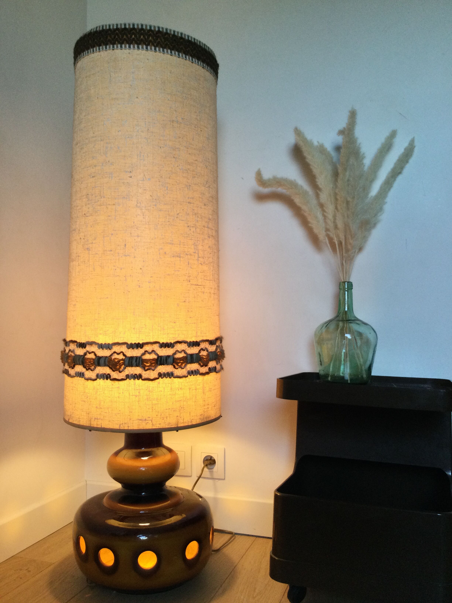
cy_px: 302
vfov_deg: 58.4
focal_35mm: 31
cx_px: 226
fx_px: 540
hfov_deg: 45.4
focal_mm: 3.3
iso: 40
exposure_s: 1/33
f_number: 2.4
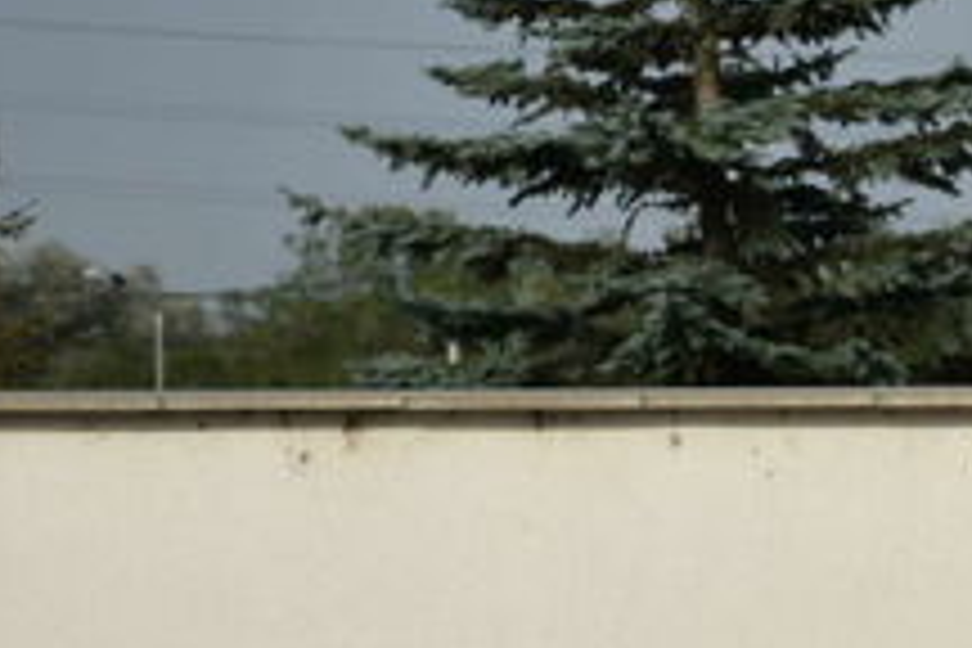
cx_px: 1494
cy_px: 914
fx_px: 10097
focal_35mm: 374
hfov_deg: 5.5
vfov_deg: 3.7
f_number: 8
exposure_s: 1/500
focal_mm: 70
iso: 125
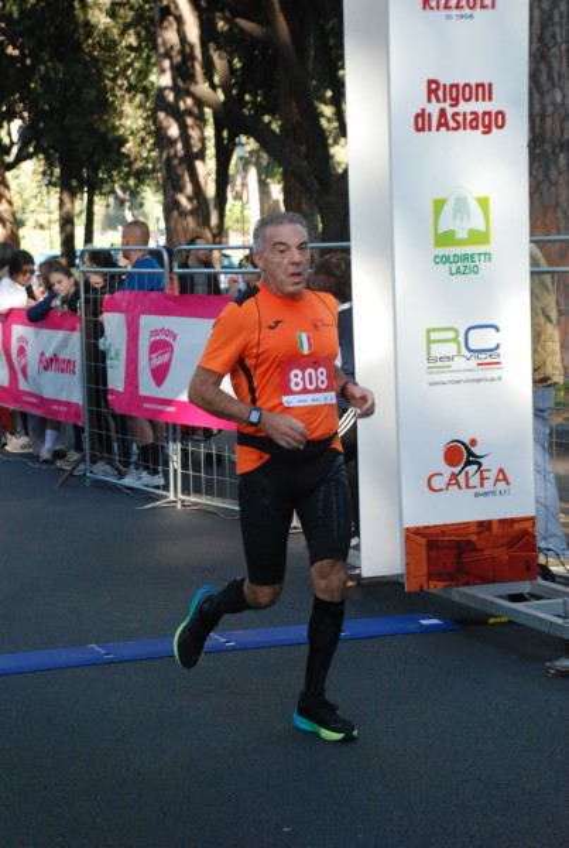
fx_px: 1840
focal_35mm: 78
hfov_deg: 17.6
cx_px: 284
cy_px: 424
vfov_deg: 25.9
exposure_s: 1/320
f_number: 5
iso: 1000
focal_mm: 52
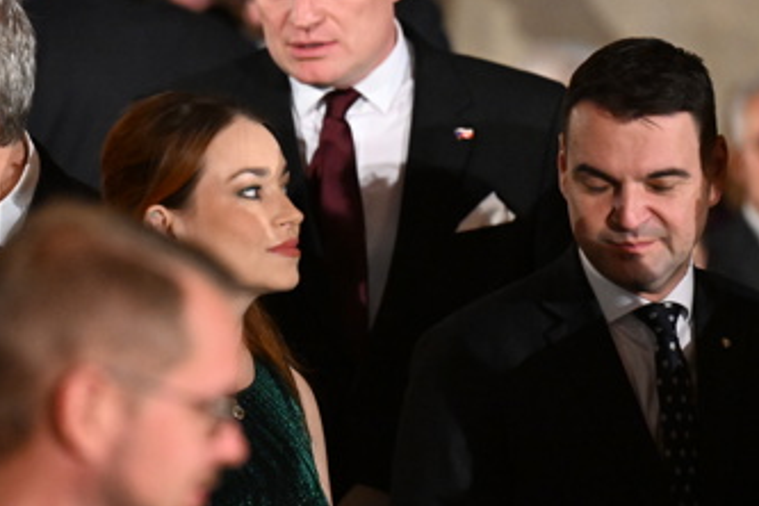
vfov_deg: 3.3
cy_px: 255
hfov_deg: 5.0
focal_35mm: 415
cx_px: 217
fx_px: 8749
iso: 8000
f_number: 3.5
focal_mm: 200
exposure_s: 1/320
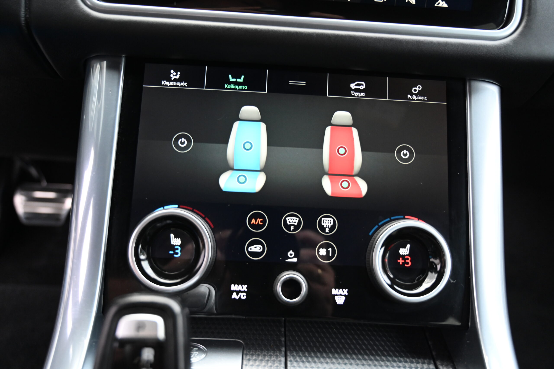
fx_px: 439
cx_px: 277
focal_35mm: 28
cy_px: 184
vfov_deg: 45.7
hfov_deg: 64.6
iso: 2500
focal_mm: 28.5
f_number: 4
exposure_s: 1/125
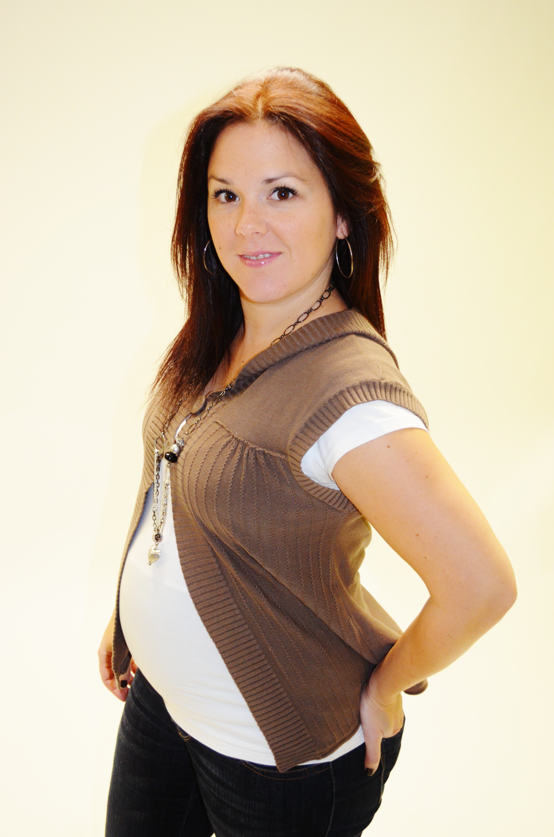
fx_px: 1009
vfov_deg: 45.0
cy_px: 418
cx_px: 277
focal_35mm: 44
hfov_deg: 30.7
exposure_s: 1/60
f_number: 4.5
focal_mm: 29
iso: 1100
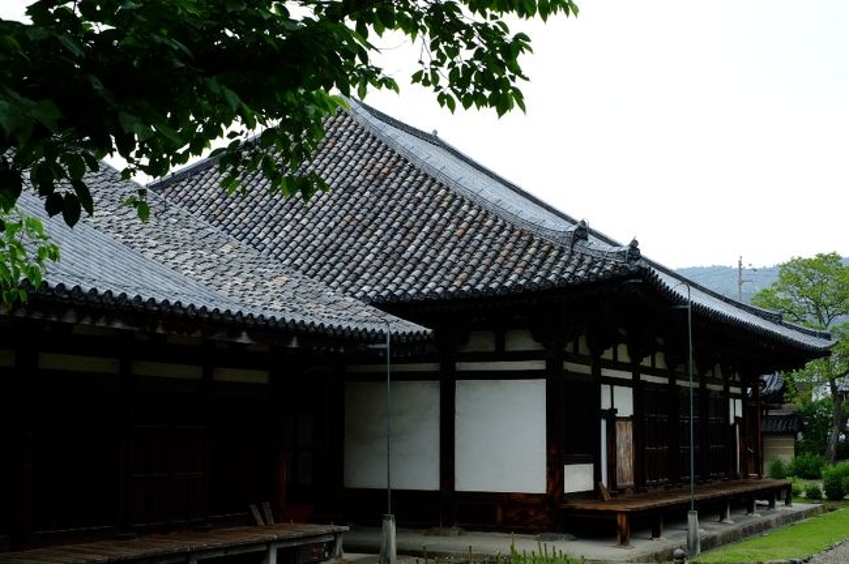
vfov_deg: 25.5
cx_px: 424
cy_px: 282
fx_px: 1249
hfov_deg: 37.6
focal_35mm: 53
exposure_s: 1/85
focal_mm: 35
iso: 200
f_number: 8
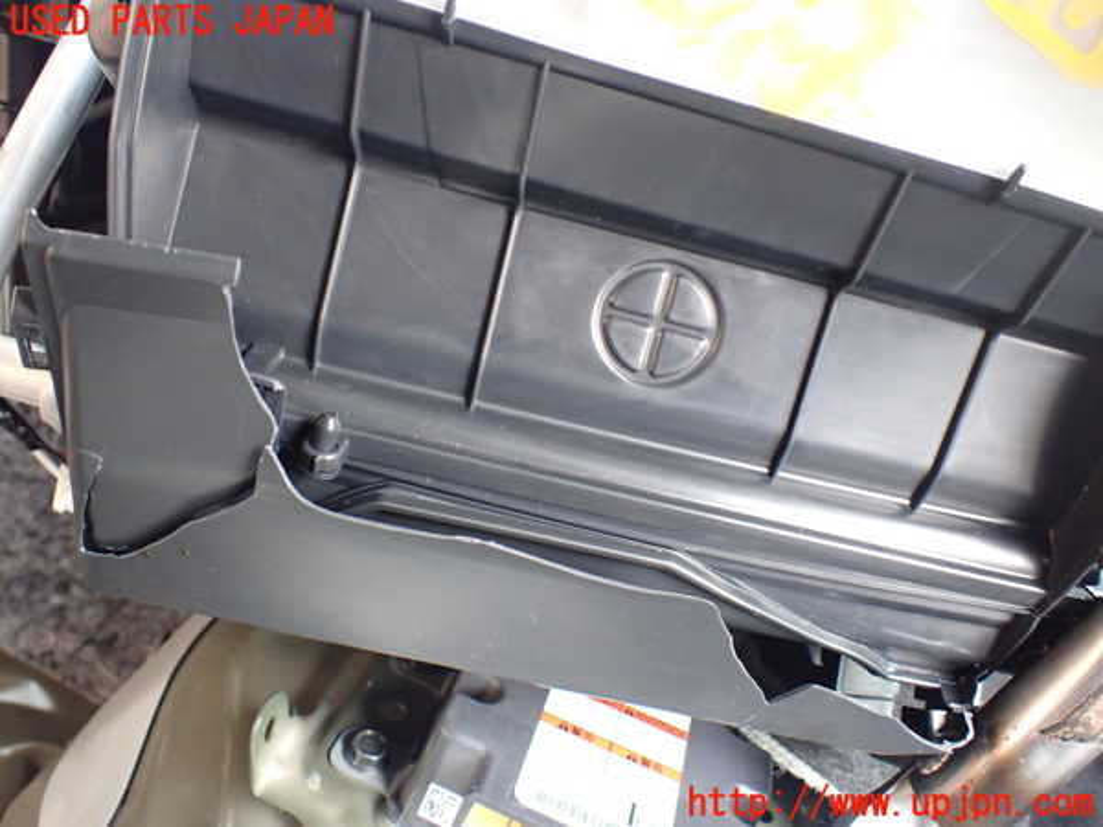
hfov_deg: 60.0
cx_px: 552
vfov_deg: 46.8
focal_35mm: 30
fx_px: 956
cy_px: 414
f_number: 2.3
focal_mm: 5.4
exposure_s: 1/125
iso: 500
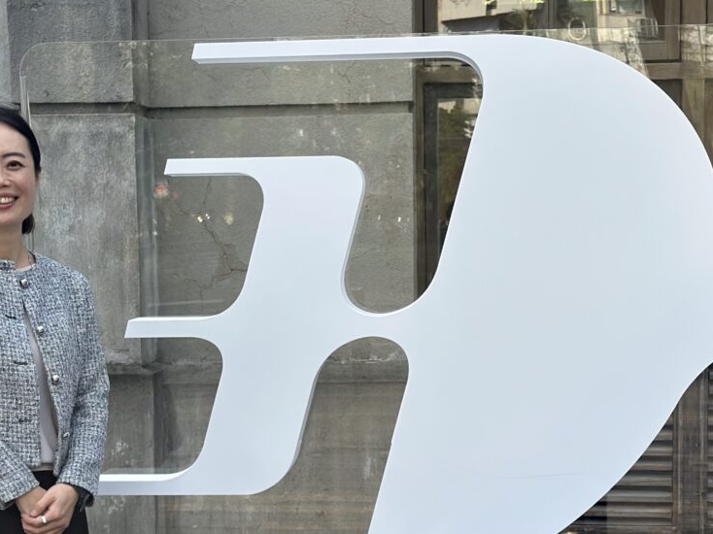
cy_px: 333
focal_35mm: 67
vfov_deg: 21.9
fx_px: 1380
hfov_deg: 29.0
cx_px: 324
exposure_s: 1/919
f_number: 1.78
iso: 80
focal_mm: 6.86
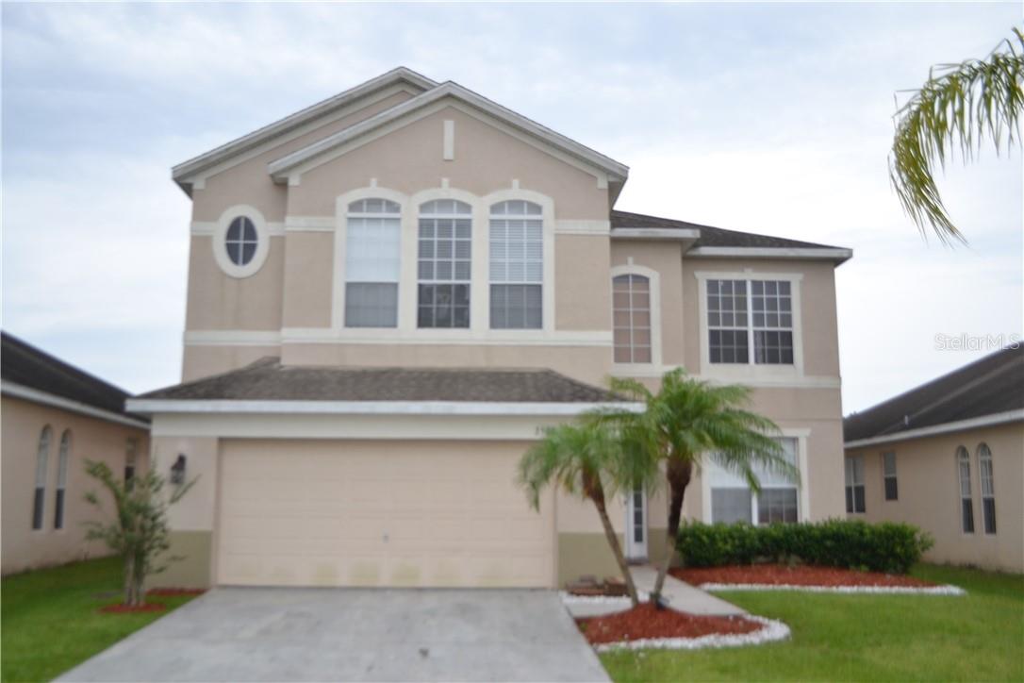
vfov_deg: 40.0
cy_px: 342
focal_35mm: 33
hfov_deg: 57.2
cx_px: 512
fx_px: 939
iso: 200
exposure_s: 1/100
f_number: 3.8
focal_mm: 22
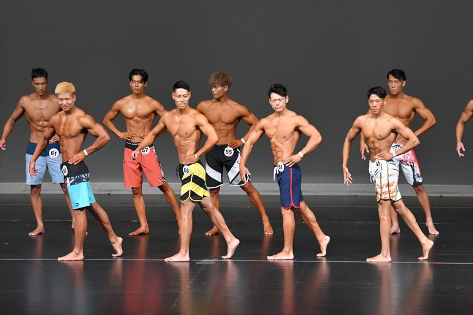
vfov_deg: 6.3
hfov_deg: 9.5
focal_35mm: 217
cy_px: 158
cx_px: 236
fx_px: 2850
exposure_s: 1/400
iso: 4000
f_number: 5.6
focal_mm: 145
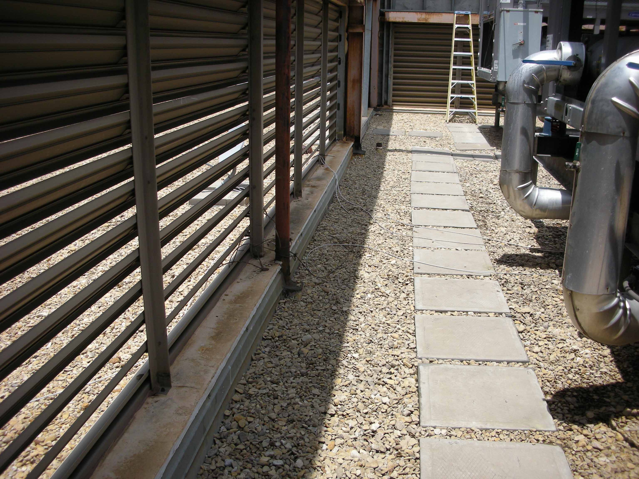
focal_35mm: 35
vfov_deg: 40.7
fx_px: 646
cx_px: 320
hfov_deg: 52.6
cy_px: 240
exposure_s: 1/118
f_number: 7.9
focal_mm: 5.8
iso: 65
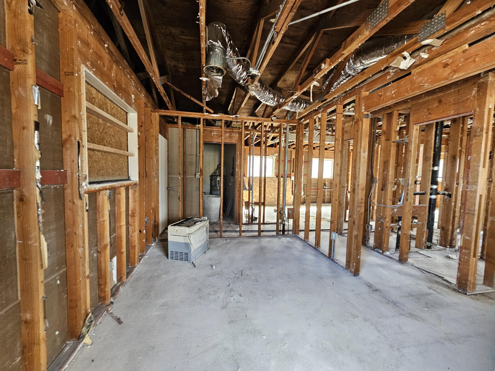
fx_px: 186
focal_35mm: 13
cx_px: 248
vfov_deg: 89.9
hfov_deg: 106.2
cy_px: 186
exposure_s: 1/60
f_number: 2.2
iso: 320
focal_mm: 2.2
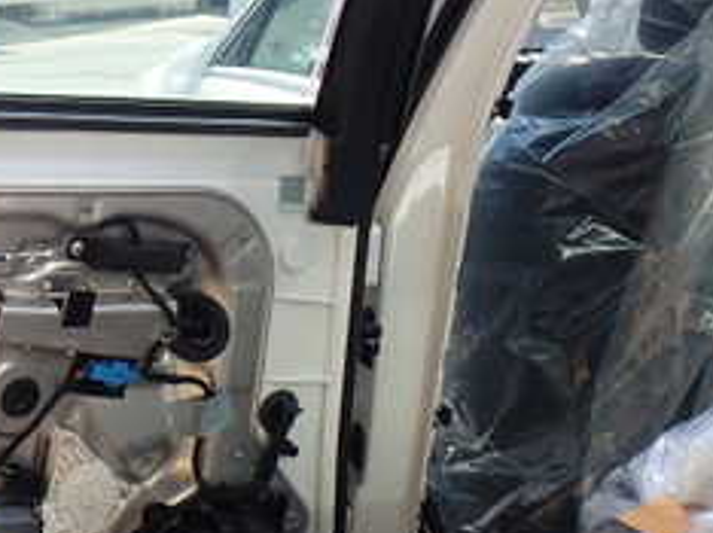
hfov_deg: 23.5
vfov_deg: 19.0
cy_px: 168
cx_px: -104
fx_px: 1584
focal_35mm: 77
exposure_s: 1/200
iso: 100
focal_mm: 5.4
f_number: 3.2
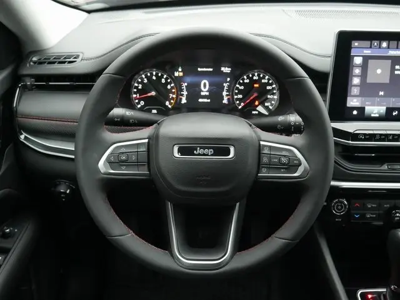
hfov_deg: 46.8
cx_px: 200
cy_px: 150
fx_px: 463
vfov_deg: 36.0
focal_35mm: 40
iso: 3200
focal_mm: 20
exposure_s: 1/60
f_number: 5
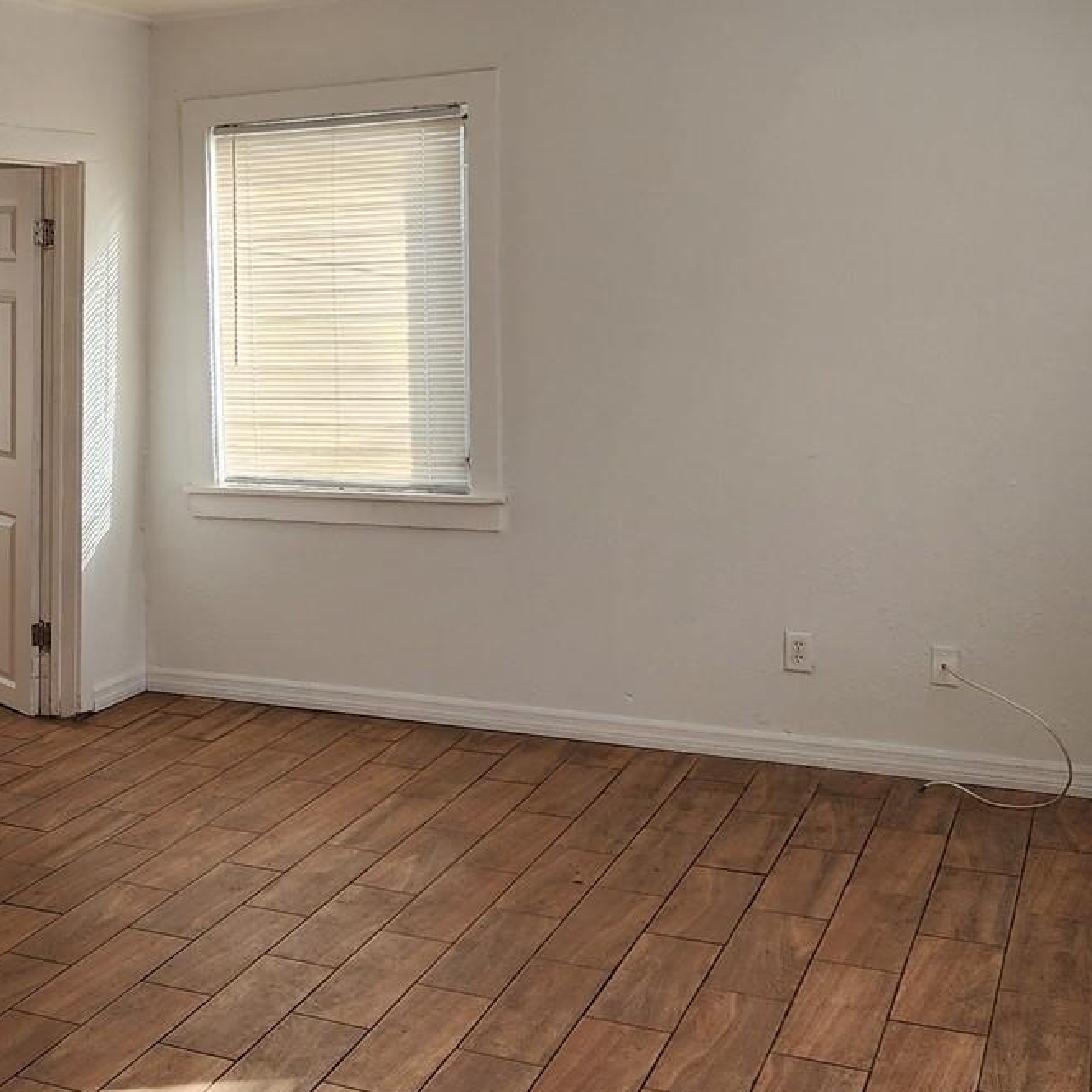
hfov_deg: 32.8
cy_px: 429
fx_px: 1749
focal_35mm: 49
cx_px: 95
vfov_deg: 34.5
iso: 50
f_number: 1.8
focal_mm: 6.4
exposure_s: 1/180
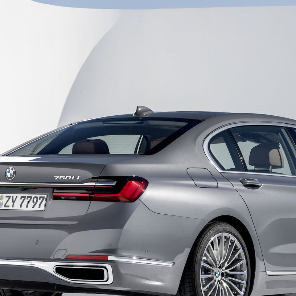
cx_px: 183
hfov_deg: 12.5
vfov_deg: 12.5
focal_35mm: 140
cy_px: 170
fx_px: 1354
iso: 160
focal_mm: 70
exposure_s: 1/200
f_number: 13
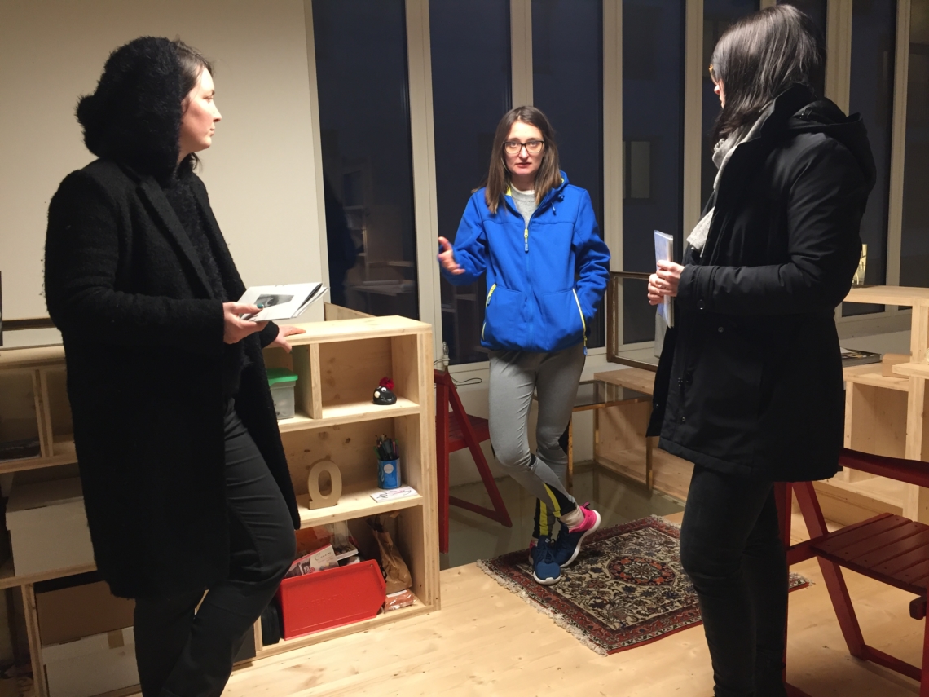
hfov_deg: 61.7
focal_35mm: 29
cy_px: 348
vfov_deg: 48.2
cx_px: 464
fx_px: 778
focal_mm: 4.15
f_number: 2.2
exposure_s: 1/33
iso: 125
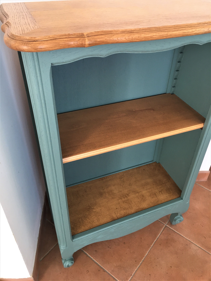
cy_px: 140
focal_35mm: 29
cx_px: 106
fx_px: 236
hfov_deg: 48.2
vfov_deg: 61.7
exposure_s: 1/33
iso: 125
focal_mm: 4.15
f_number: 2.2
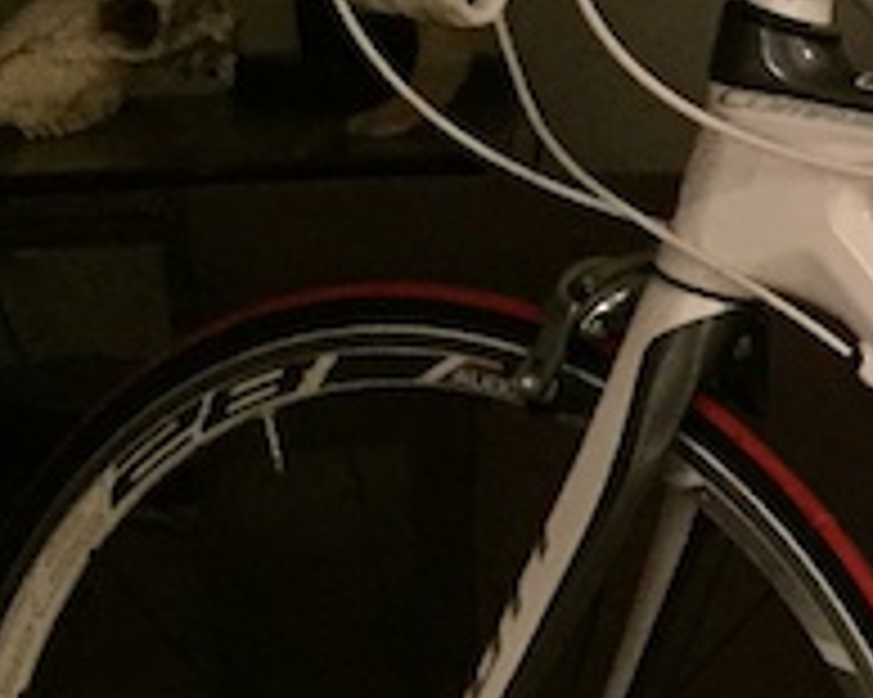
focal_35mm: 117
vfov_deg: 13.1
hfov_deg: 14.2
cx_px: 1652
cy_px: 639
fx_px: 3021
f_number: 2.2
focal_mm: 4.15
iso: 800
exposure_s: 1/15
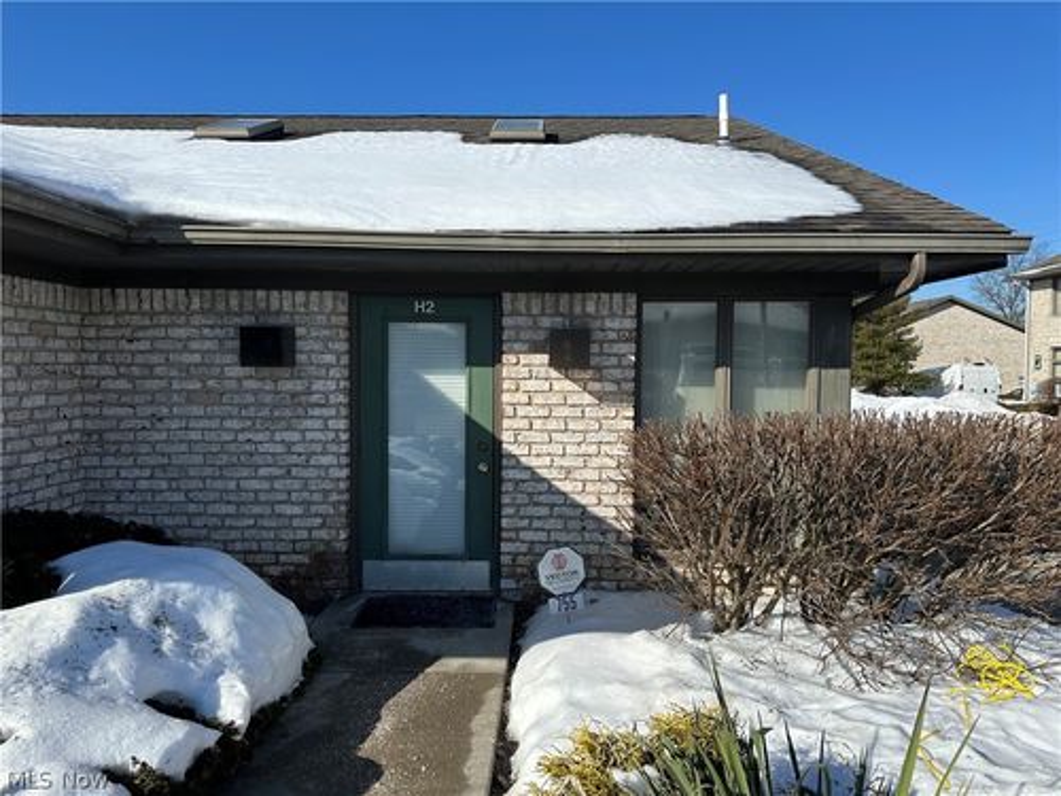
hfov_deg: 71.6
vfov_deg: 56.8
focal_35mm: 24
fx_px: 736
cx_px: 530
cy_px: 398
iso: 80
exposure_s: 1/7042
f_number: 1.78
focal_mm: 6.86
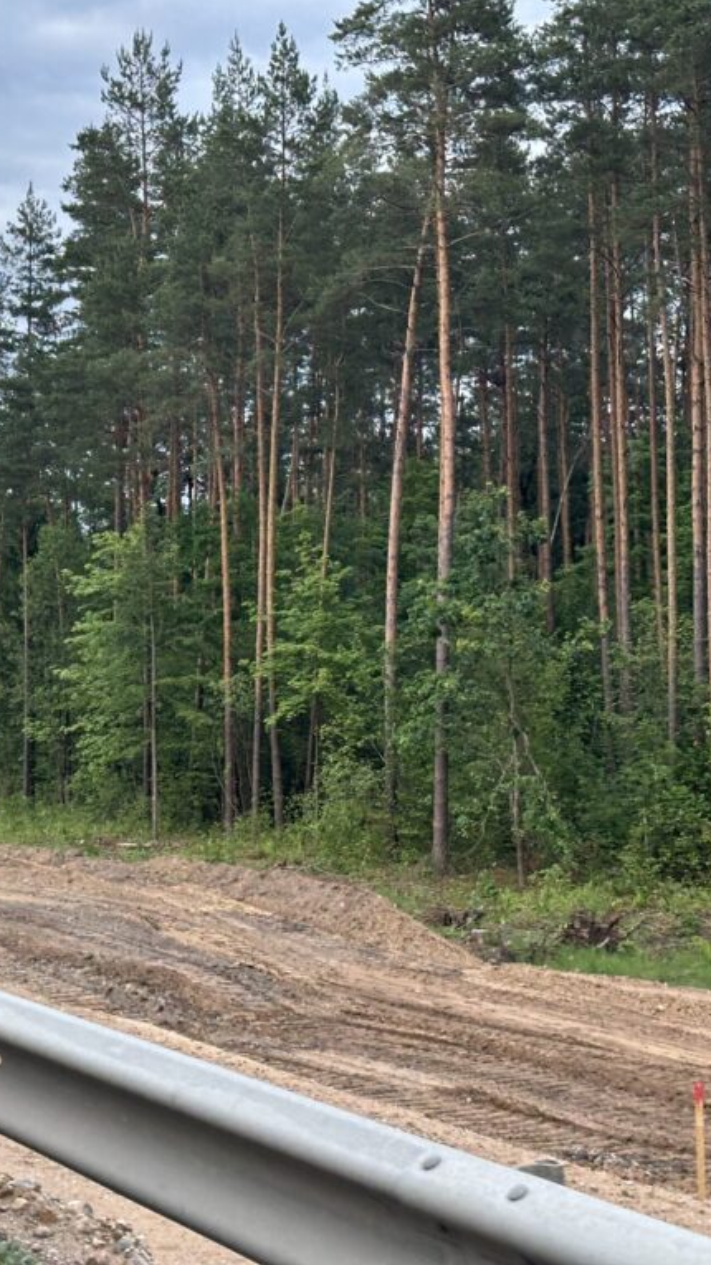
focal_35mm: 70
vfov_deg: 30.2
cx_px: 111
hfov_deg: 17.0
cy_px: 632
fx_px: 2347
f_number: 1.78
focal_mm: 6.86
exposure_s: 1/529
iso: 64
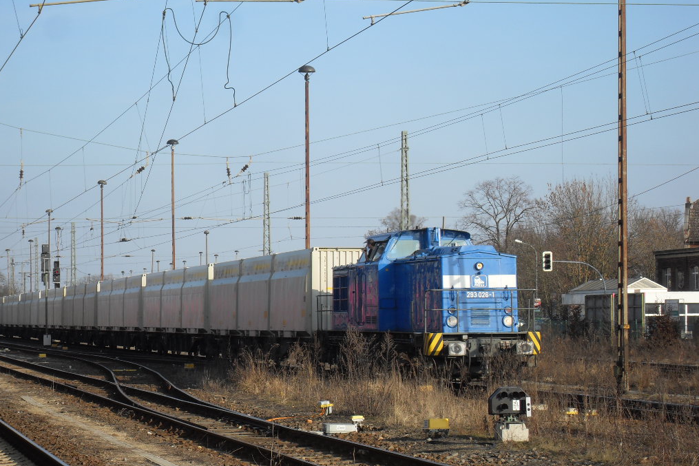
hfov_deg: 19.1
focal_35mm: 107
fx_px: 2078
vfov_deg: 12.8
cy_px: 256
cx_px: 347
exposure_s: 1/350
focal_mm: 18.1
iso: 80
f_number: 5.2
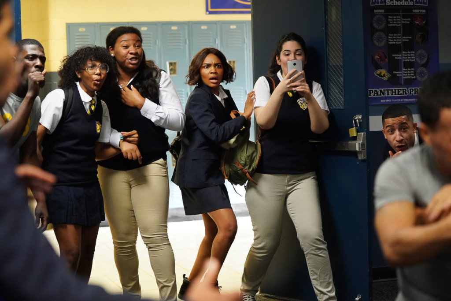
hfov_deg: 25.4
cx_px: 226
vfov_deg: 17.1
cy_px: 150
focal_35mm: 80
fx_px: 1002
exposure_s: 1/400
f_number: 2.8
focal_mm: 80
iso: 6400
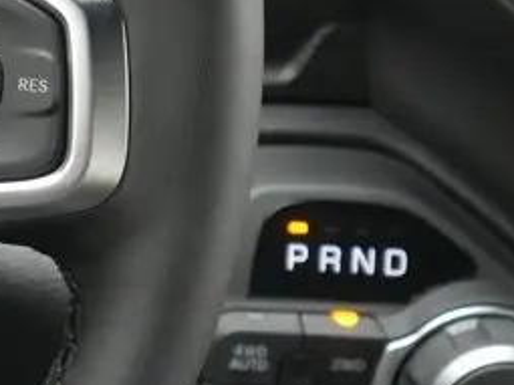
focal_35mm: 211
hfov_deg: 9.3
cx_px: -79
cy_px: 108
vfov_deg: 7.0
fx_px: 3132
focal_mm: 42
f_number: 5.6
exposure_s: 1/100
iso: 2500
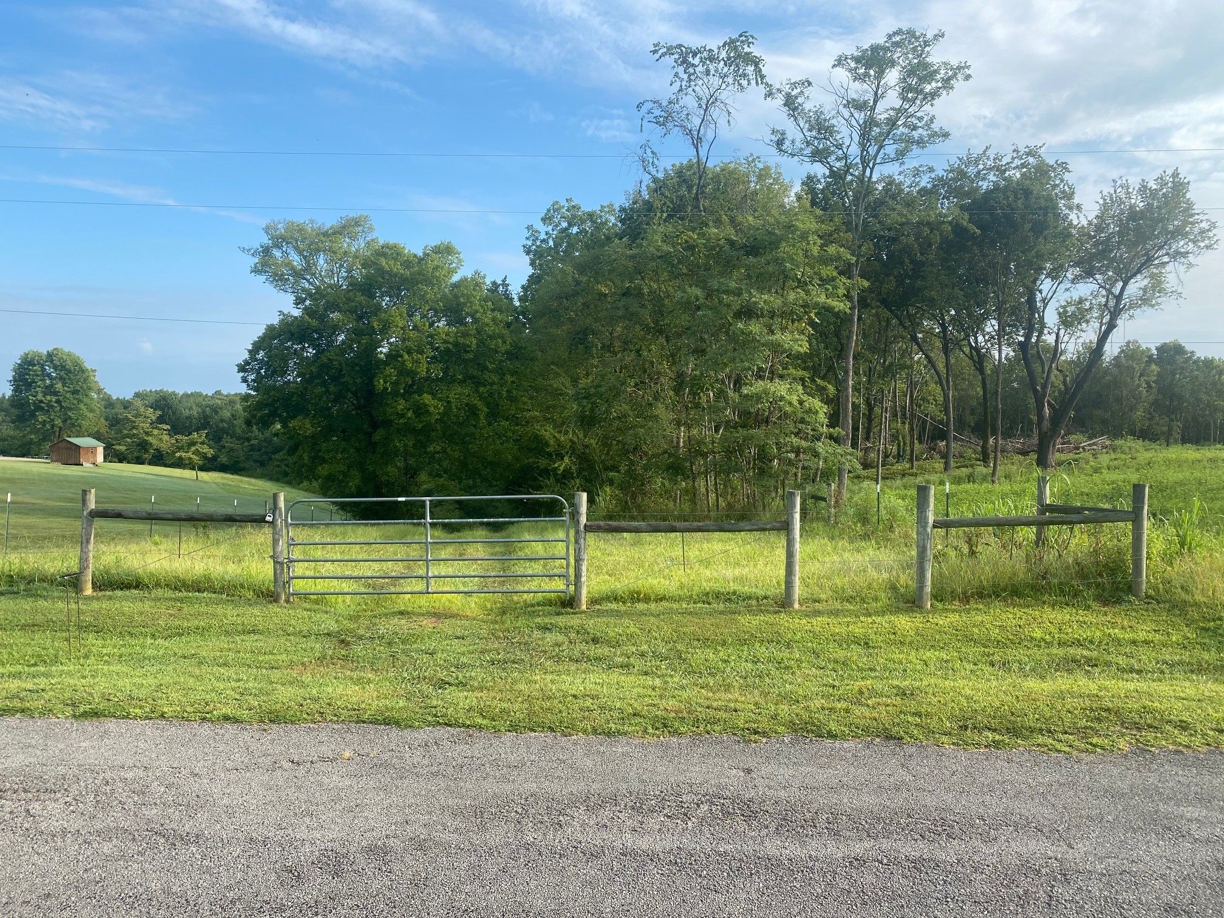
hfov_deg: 67.3
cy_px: 459
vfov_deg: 53.1
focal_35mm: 26
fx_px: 919
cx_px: 612
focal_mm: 4.25
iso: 32
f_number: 1.8
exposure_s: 1/1395
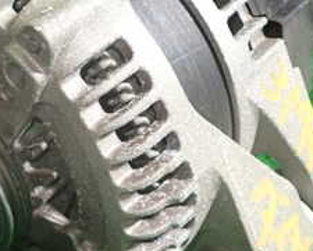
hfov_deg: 25.7
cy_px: 102
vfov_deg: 21.0
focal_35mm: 73
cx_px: 71
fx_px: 676
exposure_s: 1/60
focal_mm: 5.05
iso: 200
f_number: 2.2
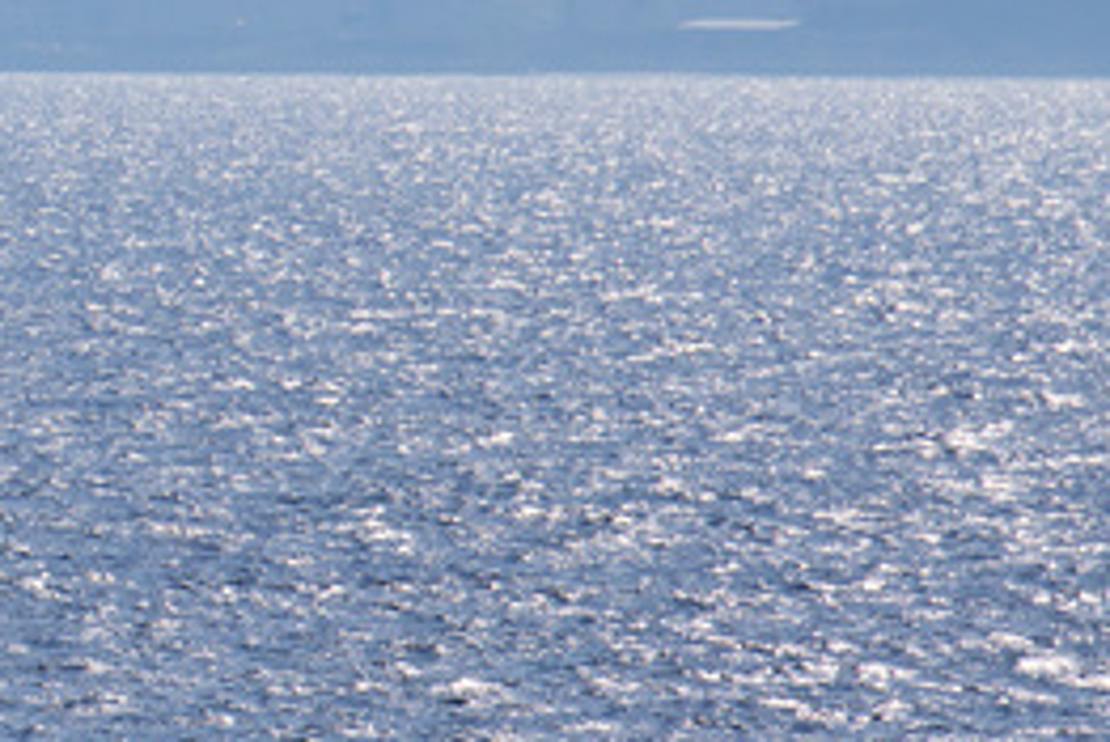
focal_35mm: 1487
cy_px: -19
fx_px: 45873
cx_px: -898
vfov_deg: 0.9
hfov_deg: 1.4
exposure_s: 1/3200
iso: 400
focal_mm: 390
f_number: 13
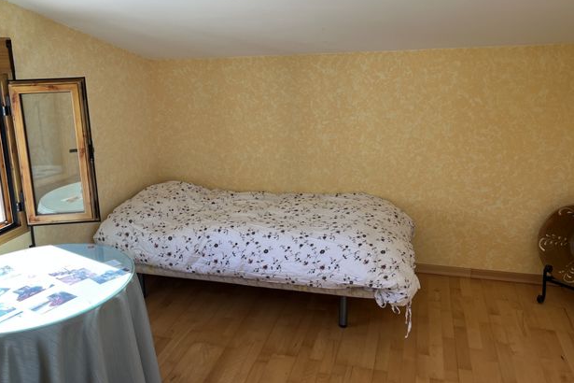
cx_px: 263
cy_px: 146
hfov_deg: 60.2
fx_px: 494
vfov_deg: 42.0
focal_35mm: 31
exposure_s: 1/122
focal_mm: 5.1
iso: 32
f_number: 1.6
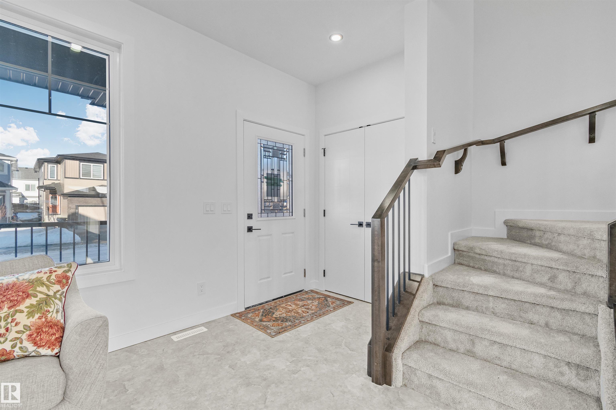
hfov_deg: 100.4
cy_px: 205
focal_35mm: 15
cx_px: 308
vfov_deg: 77.3
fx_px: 257
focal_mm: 10
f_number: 10
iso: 500
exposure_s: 1/15
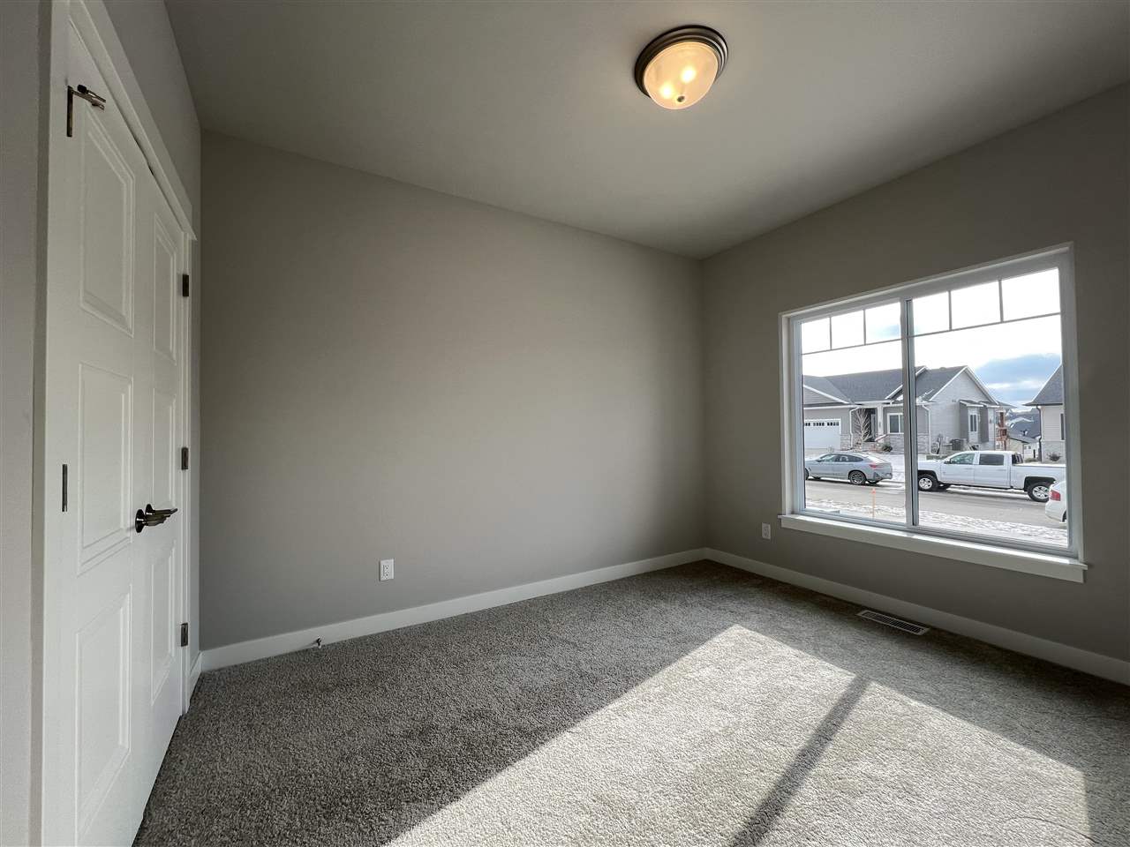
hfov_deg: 106.2
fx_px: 424
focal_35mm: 13
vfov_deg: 89.9
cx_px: 565
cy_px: 424
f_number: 1.8
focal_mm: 1.57
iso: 32
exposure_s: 1/222
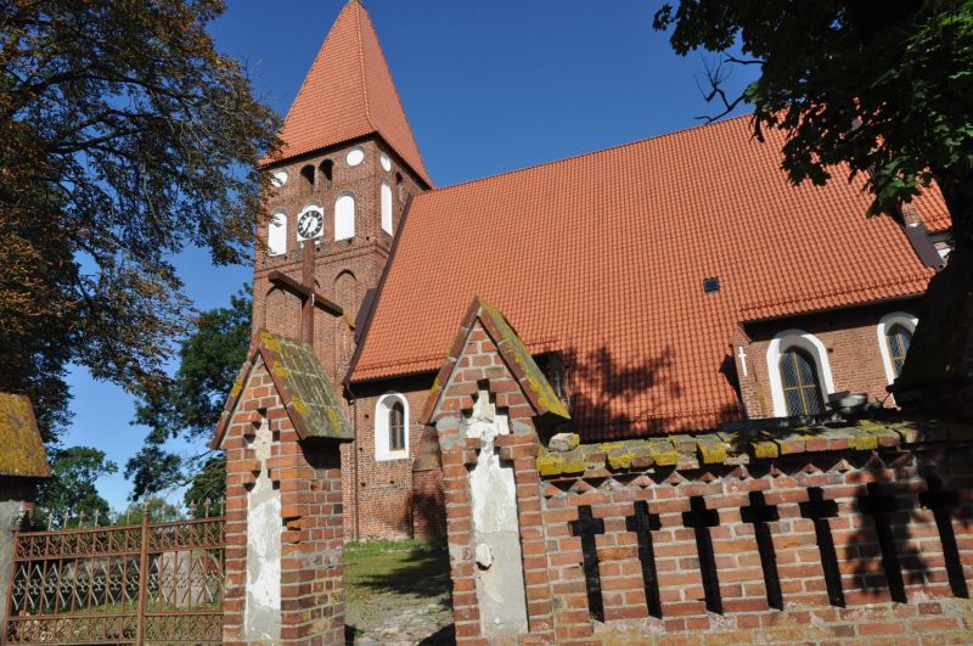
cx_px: 486
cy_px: 323
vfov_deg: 53.0
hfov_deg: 73.8
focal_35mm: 24
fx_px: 648
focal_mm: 16
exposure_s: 1/500
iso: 400
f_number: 11
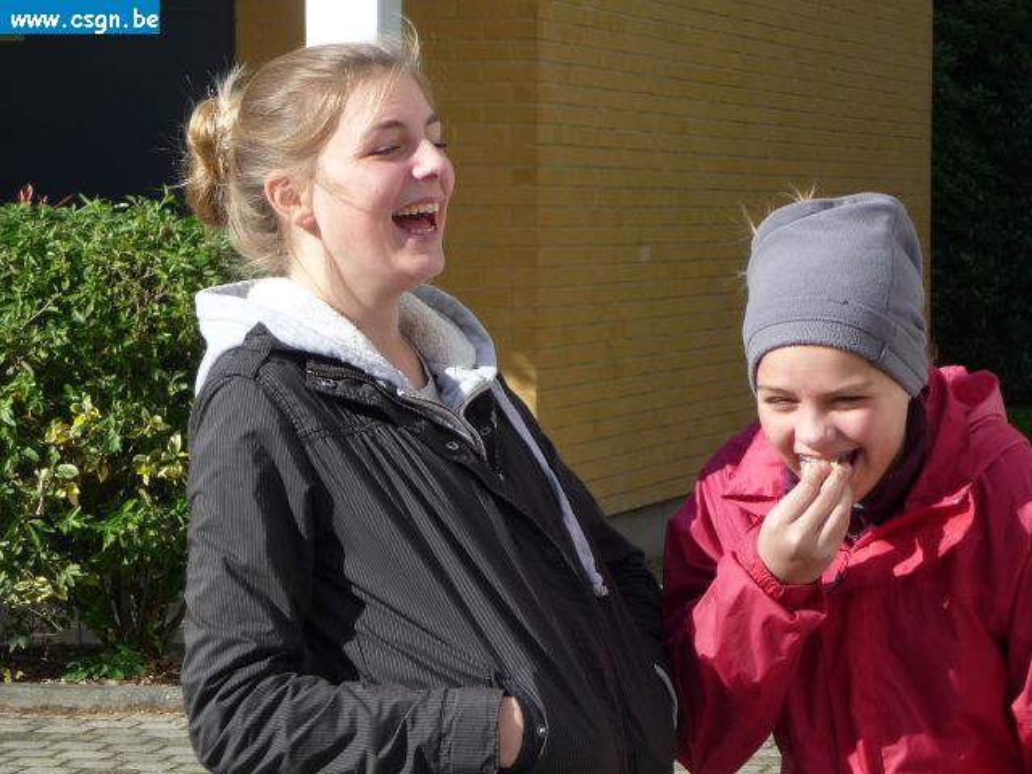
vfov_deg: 9.8
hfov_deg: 13.0
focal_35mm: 152
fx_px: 4532
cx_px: 516
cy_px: 387
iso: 100
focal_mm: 19.1
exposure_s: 1/400
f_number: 4.7
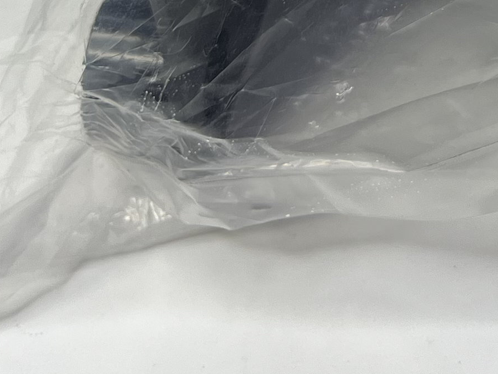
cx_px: 545
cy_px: -371
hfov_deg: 16.3
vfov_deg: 11.4
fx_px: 1683
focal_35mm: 117
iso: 32
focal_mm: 5.7
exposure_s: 1/111
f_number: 1.5
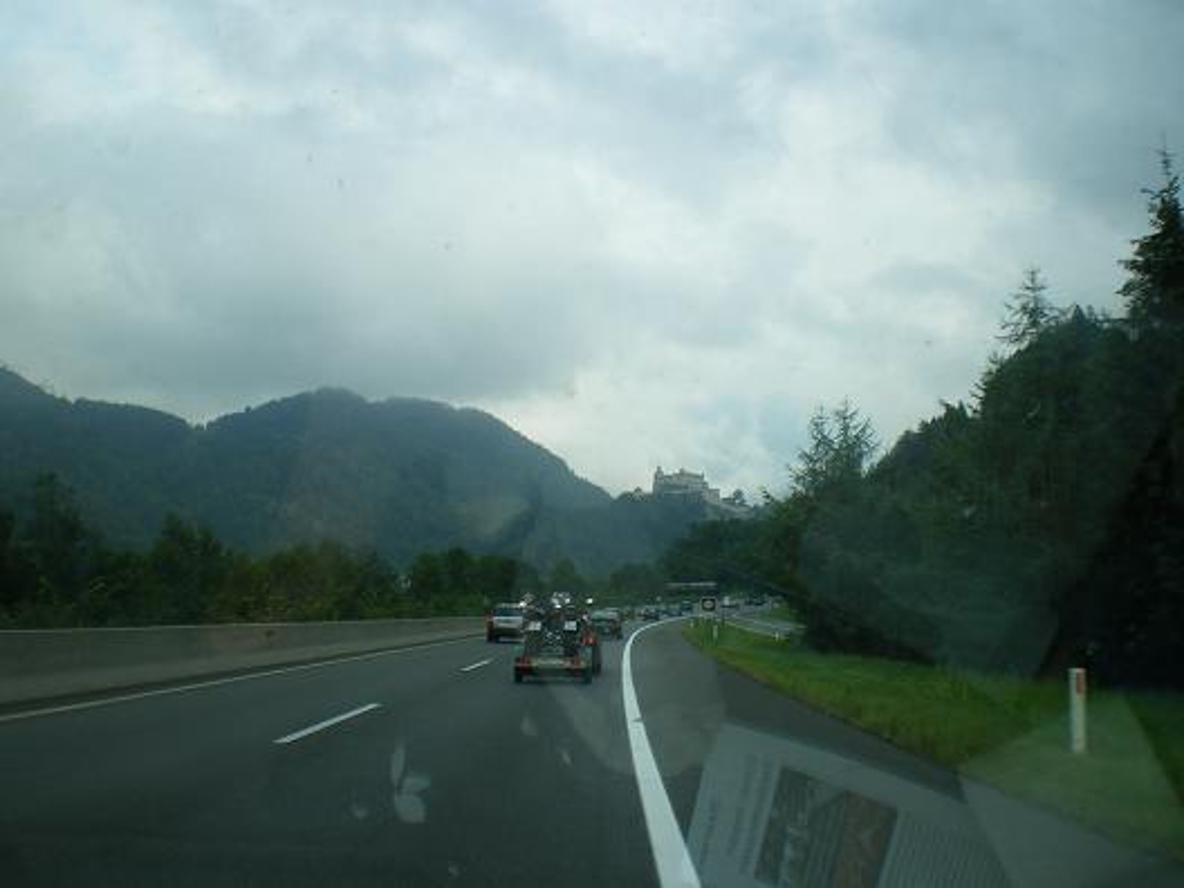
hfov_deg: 49.0
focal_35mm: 38
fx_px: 1300
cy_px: 444
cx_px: 592
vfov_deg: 37.7
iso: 64
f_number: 4.6
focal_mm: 6.3
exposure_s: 1/250
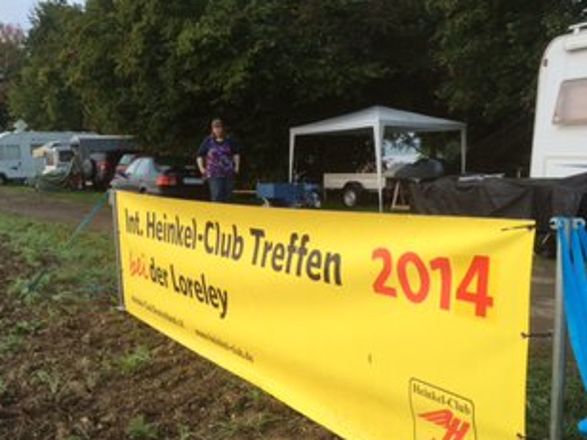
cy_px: 265
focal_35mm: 39
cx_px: 276
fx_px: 661
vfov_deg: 36.7
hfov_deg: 47.8
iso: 40
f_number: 2.2
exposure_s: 1/120
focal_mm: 4.12
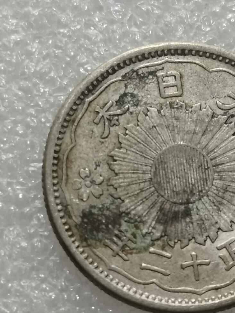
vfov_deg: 14.9
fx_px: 1195
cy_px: 144
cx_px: 160
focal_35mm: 132
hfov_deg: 11.2
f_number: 1.8
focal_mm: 5.58
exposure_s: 1/100
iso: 64
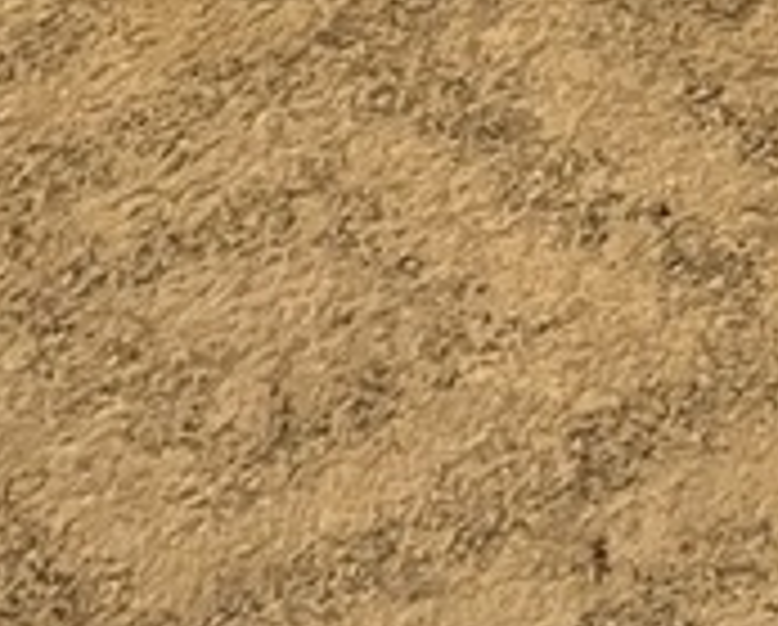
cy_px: -1639
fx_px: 3644
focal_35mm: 158
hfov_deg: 11.9
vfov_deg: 7.6
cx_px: 935
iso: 640
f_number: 1.6
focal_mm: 4.2
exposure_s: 1/40
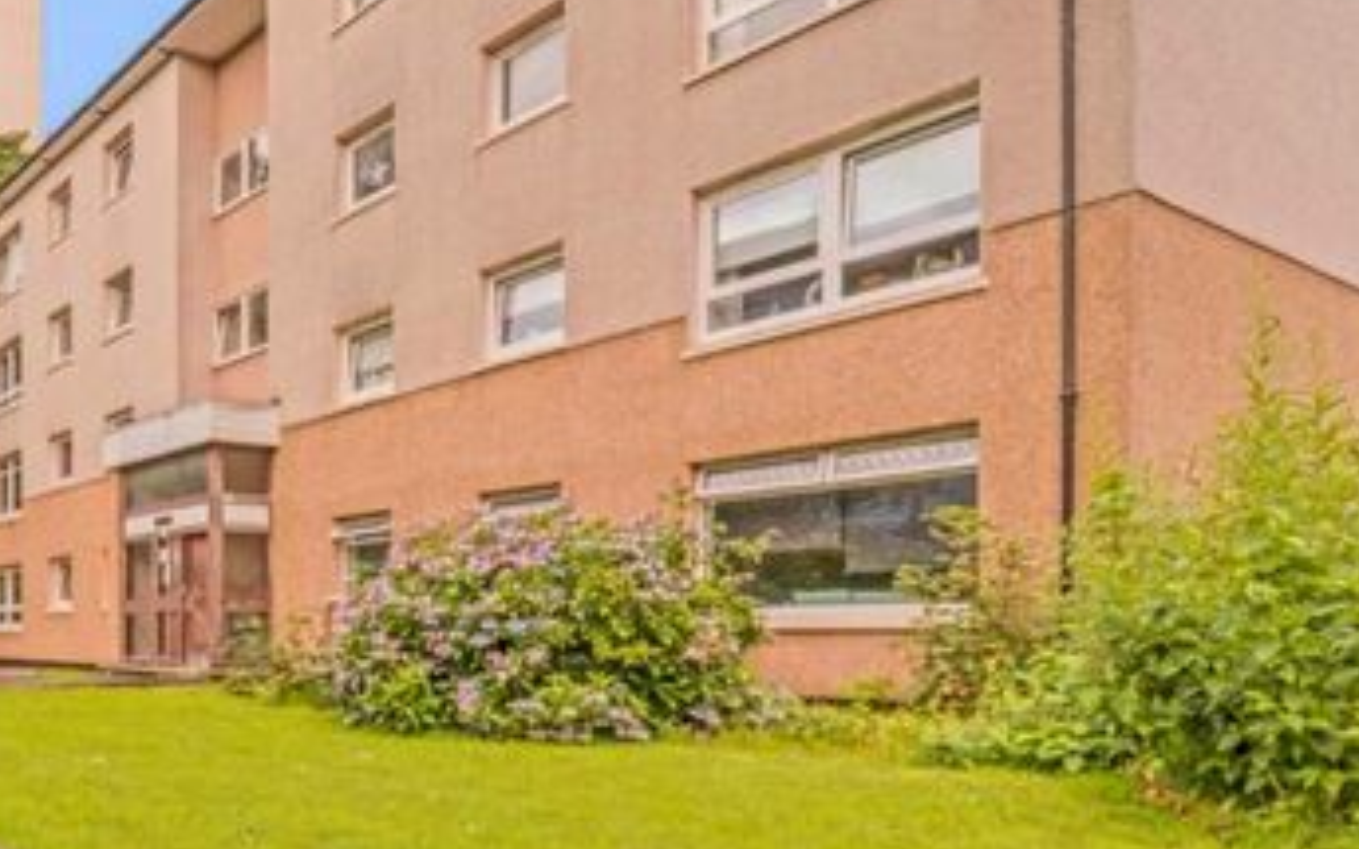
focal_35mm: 29
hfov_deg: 57.7
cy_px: 606
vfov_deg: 42.2
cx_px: 198
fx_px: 1074
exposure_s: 1/8
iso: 800
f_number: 22
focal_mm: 14
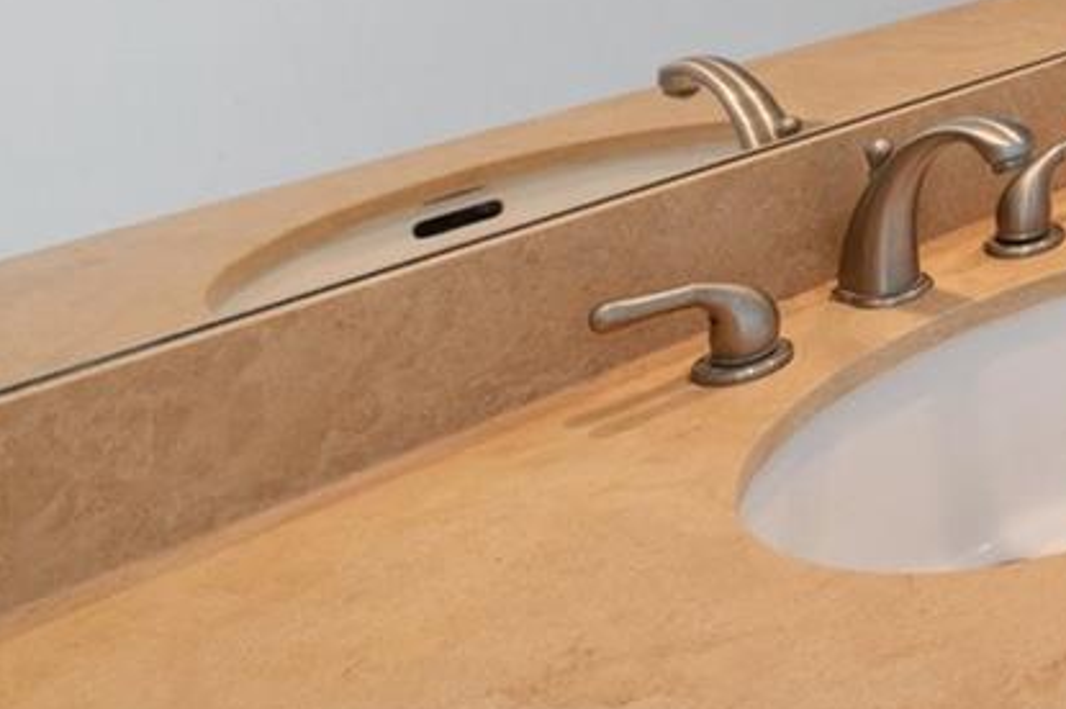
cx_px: 1842
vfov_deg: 21.3
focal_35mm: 54
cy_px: -334
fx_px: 1598
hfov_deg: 23.2
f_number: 7.1
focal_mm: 14
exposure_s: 1/3
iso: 250
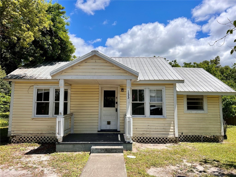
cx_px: 118
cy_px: 88
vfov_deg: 53.1
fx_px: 177
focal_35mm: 26
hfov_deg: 67.3
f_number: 1.5
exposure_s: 1/6211
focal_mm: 5.7
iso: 50
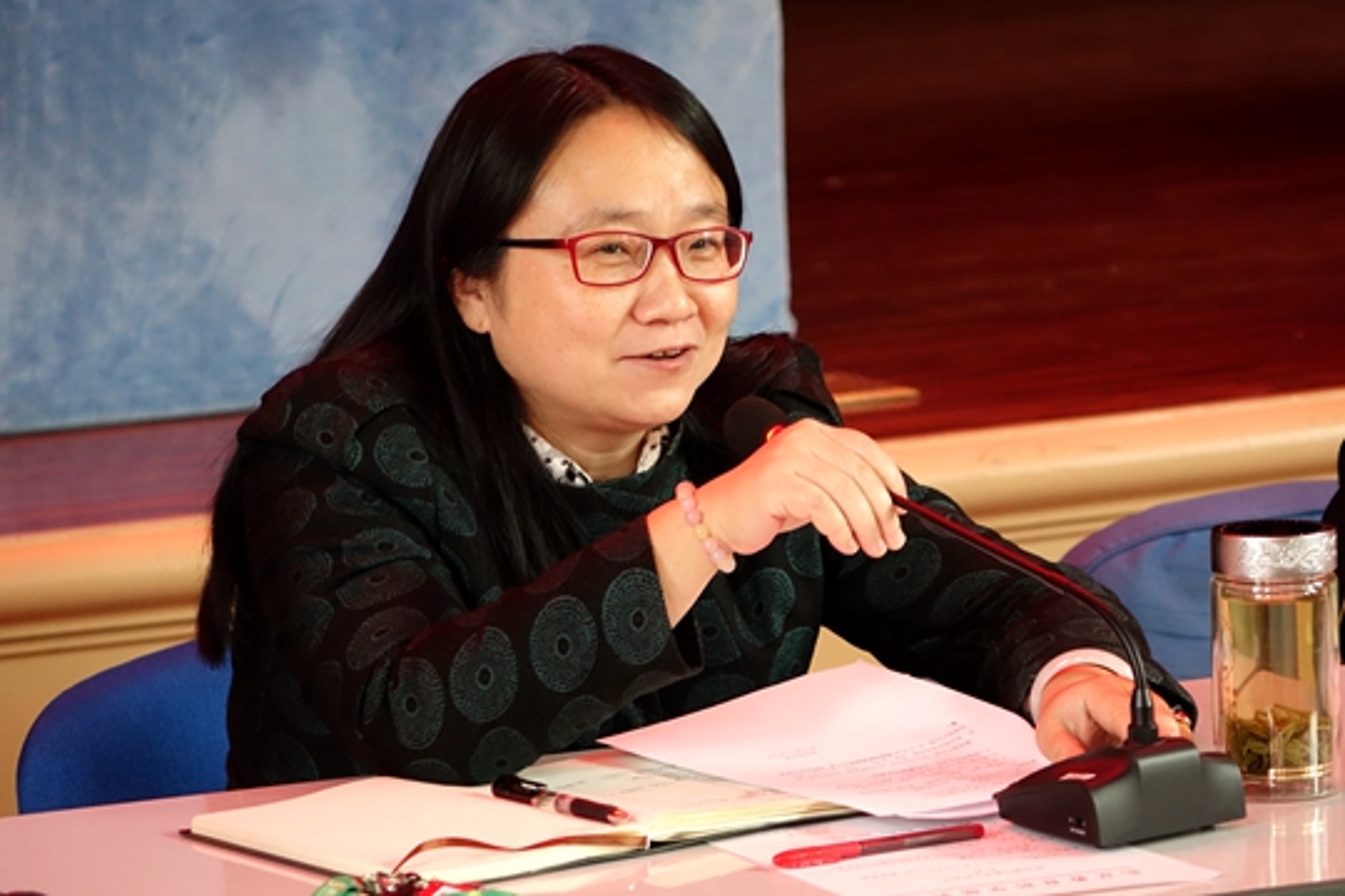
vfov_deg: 7.3
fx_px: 7023
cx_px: 672
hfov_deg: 10.9
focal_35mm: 188
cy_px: 448
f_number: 2.8
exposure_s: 1/25
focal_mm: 68.83
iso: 800
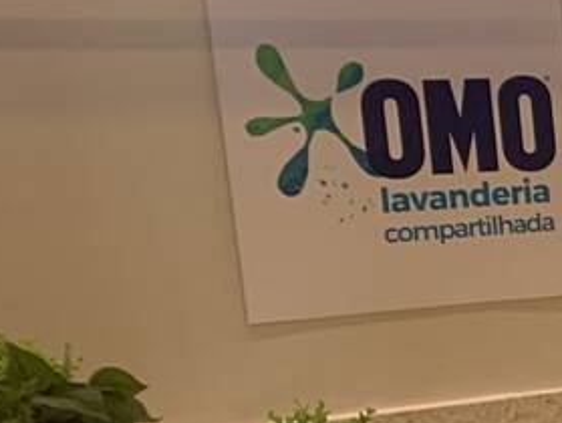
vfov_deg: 10.9
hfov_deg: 11.7
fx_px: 2178
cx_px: 1404
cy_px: 479
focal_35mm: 134
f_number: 1.8
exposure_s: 1/60
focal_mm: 4.25
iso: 100
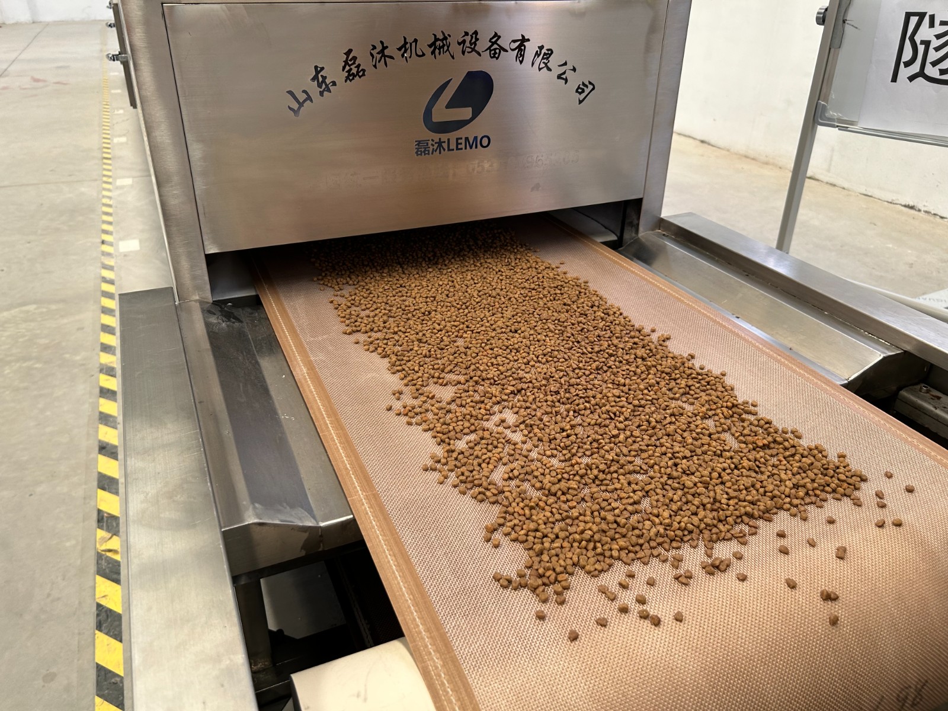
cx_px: 474
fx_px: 712
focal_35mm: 26
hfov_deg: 67.3
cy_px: 356
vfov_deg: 53.1
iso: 80
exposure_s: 1/121
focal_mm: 5.7
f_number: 1.5
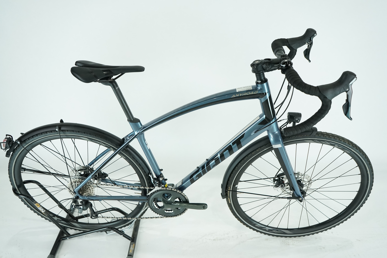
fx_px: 322
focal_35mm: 30
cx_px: 194
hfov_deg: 61.9
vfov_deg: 43.6
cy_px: 129
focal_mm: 30
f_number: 5.6
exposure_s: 1/200
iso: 1600
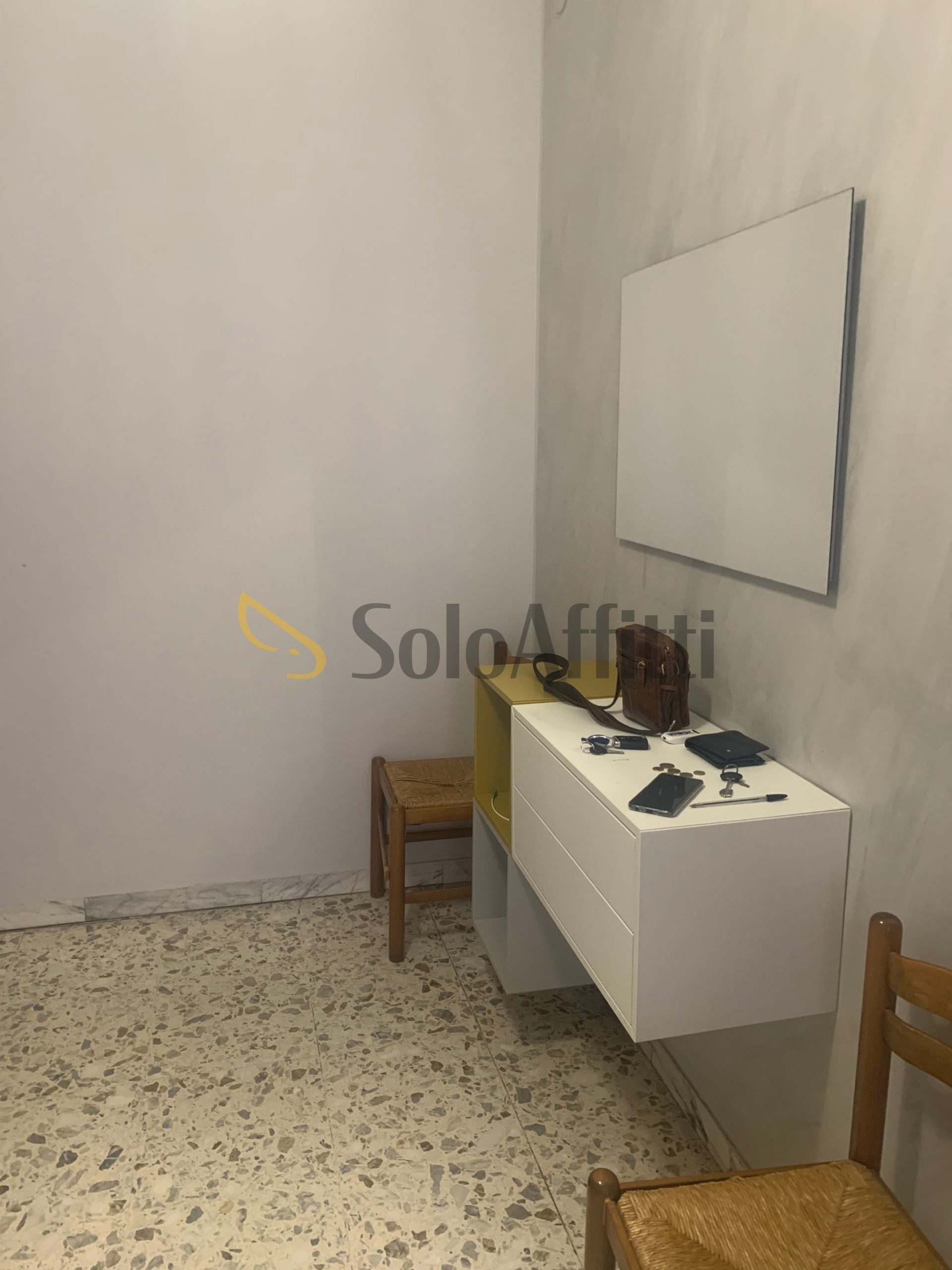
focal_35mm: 26
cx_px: 476
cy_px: 635
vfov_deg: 67.3
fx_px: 953
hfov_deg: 53.1
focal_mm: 4.25
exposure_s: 1/33
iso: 320
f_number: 1.8
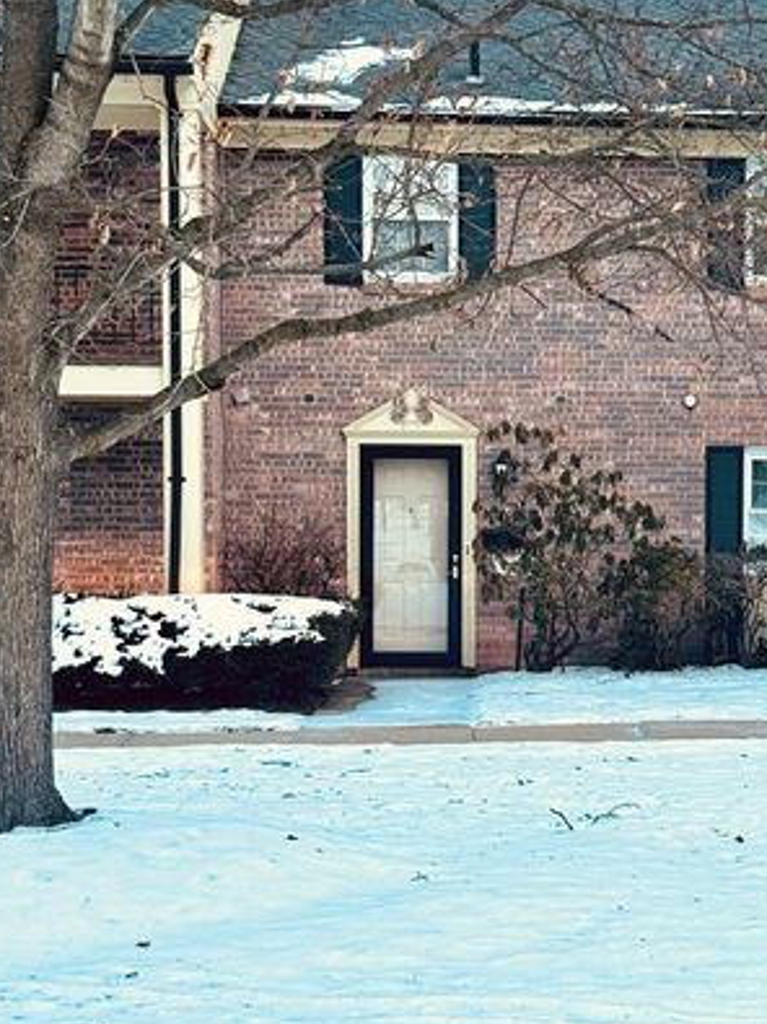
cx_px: 617
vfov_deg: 24.1
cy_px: 595
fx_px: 2394
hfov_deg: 18.0
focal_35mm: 81
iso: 125
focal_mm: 6.76
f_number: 1.78
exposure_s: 1/60
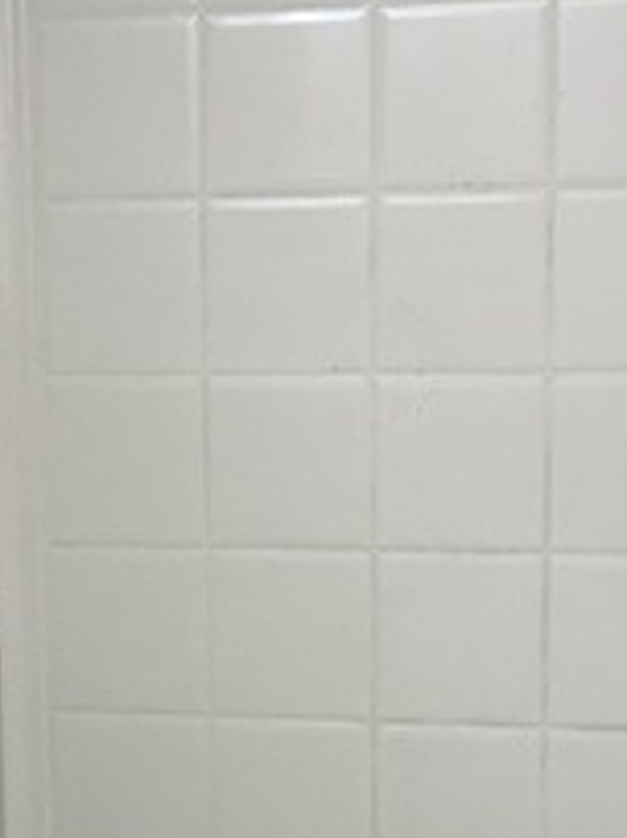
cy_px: 867
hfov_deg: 11.5
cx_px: 99
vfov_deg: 15.1
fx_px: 3095
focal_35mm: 128
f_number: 1.78
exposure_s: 1/120
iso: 160
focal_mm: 6.76
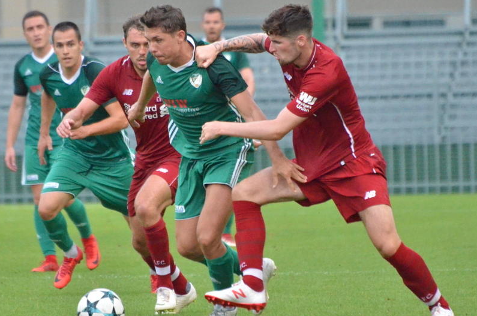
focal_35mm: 679
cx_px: 217
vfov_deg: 2.0
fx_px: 8980
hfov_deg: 3.0
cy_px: 135
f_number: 5.6
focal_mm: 300
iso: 6400
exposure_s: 1/3200
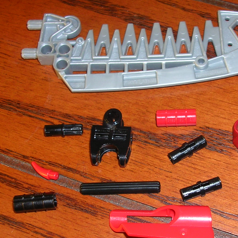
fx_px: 513
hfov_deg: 25.8
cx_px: 173
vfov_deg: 26.1
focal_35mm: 66
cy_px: 140
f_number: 2.8
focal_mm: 5.8
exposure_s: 1/60.1
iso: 50
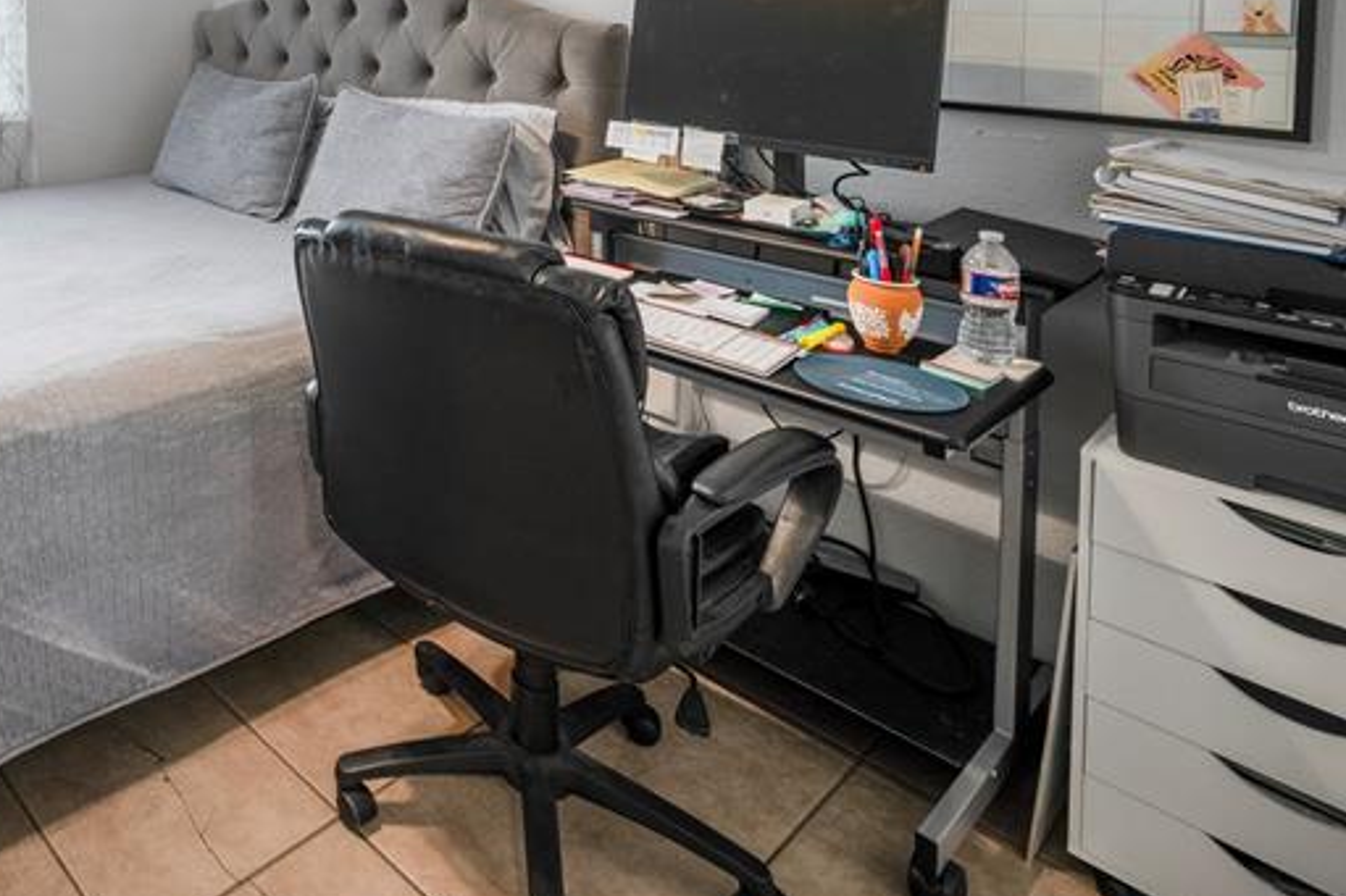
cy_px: 24
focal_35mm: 24
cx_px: 87
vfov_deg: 45.7
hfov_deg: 60.1
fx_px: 897
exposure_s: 1/8
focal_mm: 12
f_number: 9
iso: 500
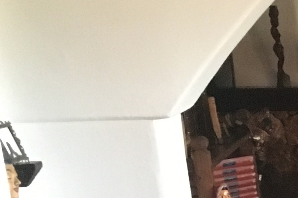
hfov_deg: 12.5
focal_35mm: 140
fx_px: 1159
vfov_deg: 9.2
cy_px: 383
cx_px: 641
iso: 320
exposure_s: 1/17
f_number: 2.2
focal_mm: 4.15
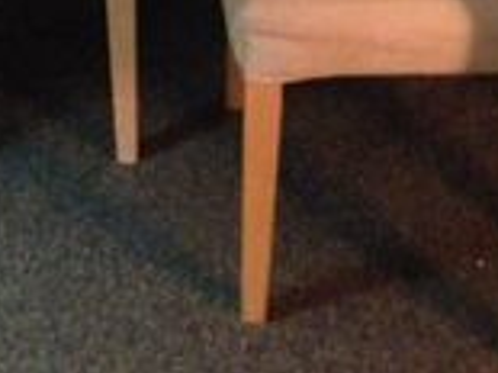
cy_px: -203
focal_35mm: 102
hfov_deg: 18.9
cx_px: 29
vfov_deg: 13.6
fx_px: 1466
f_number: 2.4
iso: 800
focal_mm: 4.12
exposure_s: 1/15
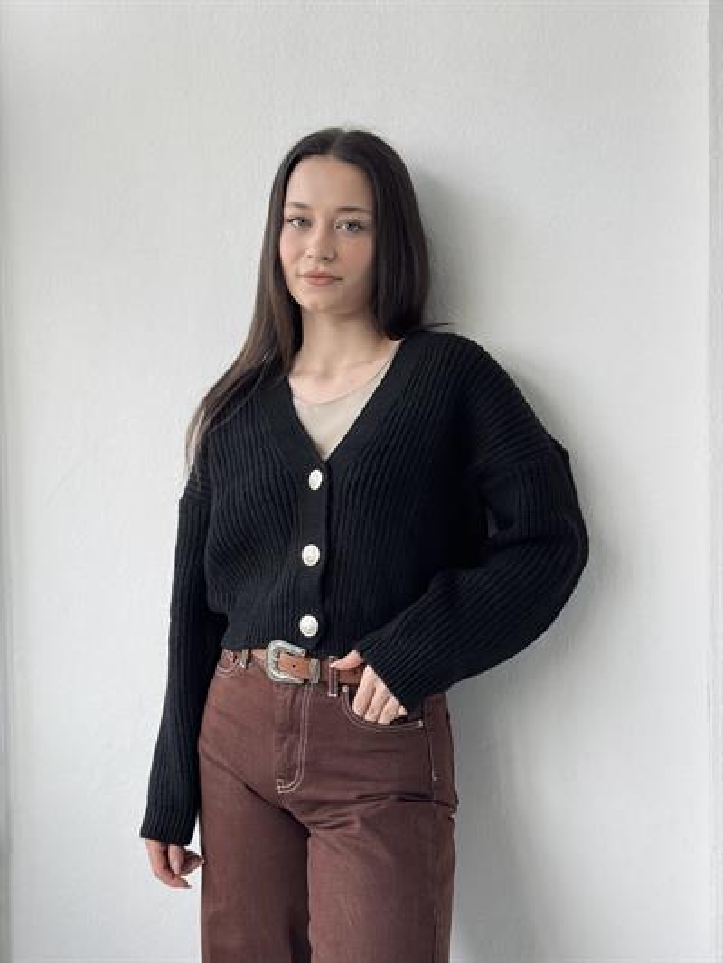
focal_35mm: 48
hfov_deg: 30.3
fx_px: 1336
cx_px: 362
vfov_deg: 39.6
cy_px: 482
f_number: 1.78
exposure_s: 1/343
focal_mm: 6.76
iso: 64
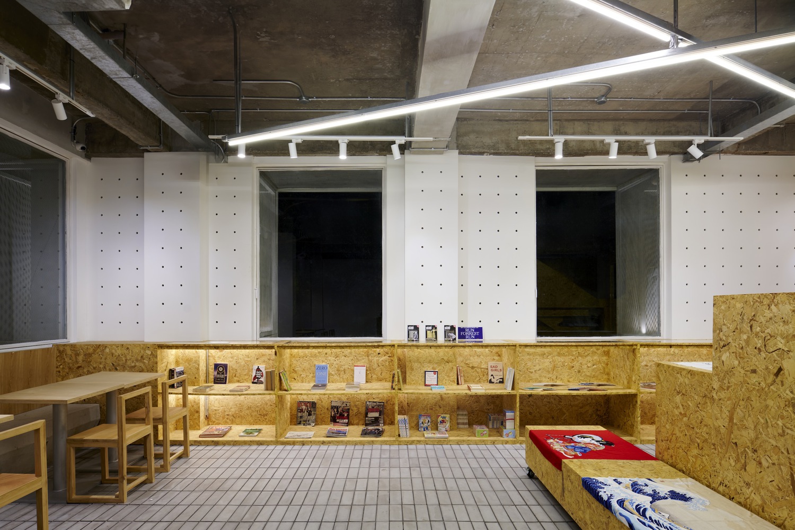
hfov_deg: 86.9
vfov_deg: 64.6
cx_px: 398
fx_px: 420
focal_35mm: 19
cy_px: 265
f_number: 7.1
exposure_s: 1/1.59
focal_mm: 19
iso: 64
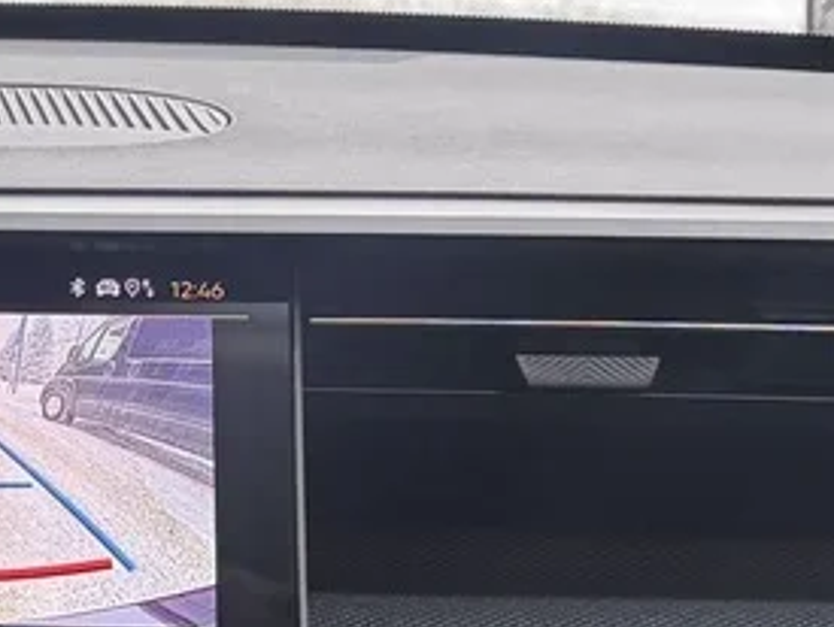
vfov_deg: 9.7
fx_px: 3643
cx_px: -561
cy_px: 775
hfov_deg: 12.2
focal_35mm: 151
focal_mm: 5.96
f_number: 1.6
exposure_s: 1/121
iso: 32
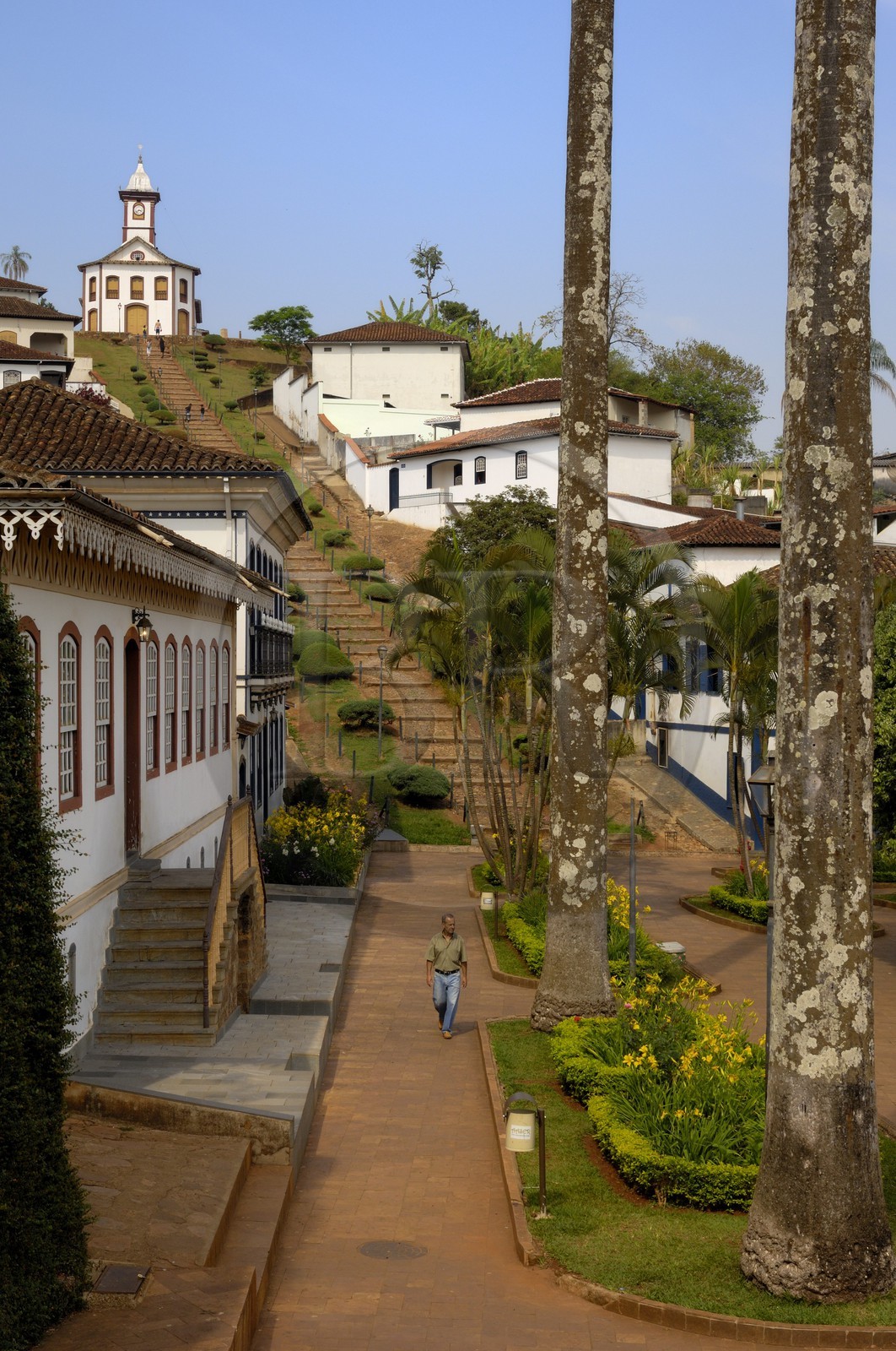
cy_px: 676
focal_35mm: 52
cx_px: 448
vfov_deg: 37.9
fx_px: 1966
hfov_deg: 25.7
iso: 100
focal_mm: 35
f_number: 8
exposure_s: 1/200
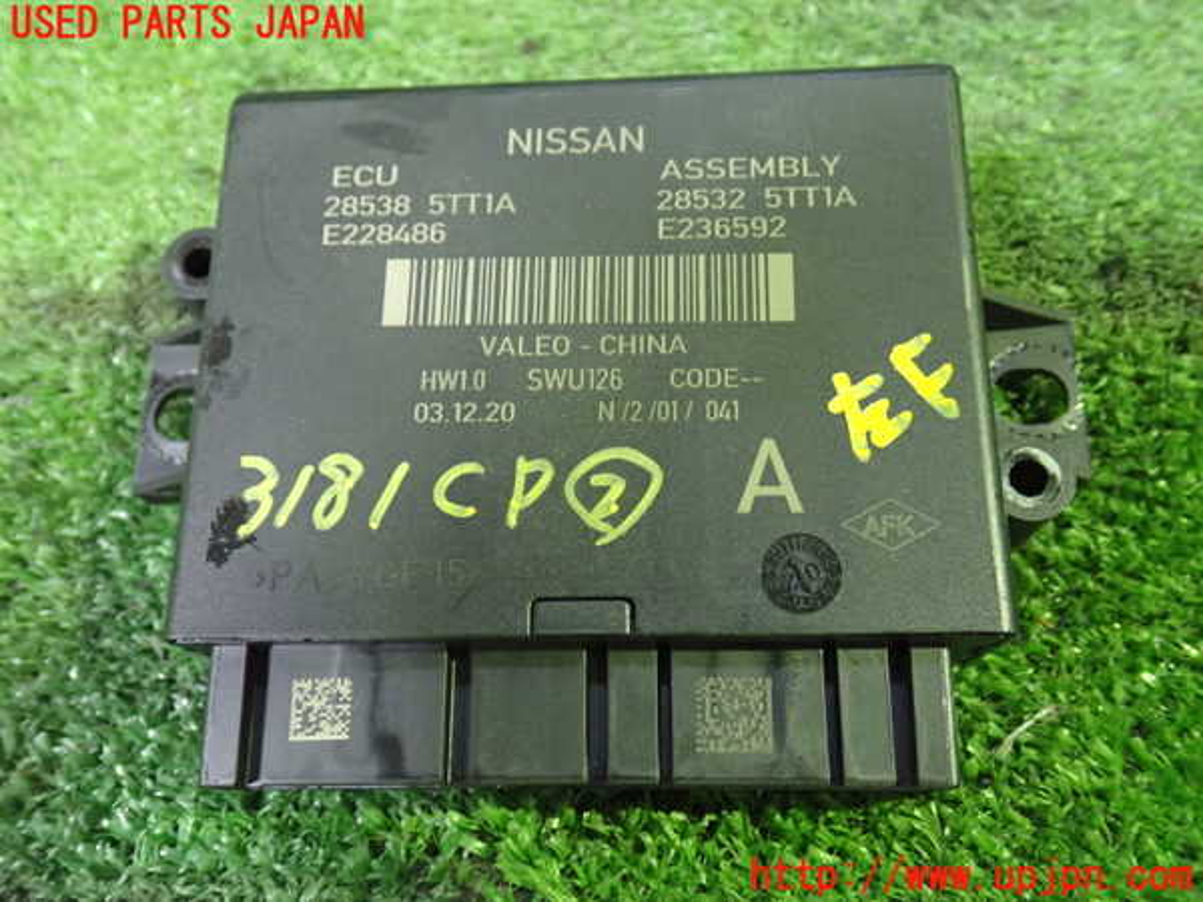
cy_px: 451
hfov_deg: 56.8
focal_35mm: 32
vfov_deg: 44.2
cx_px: 602
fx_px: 1112
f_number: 2.4
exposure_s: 1/30
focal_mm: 5.79
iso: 1000
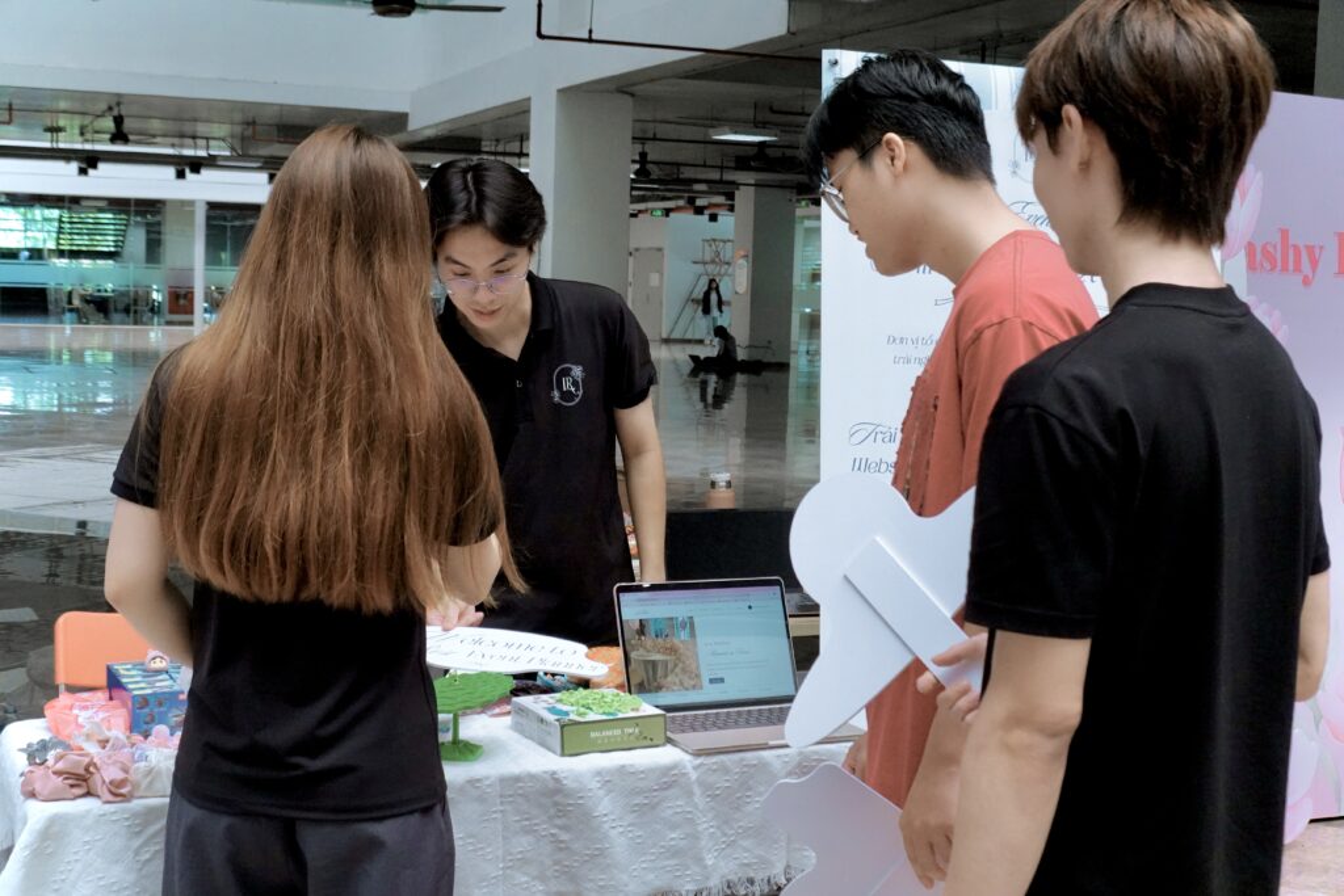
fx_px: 1867
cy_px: 448
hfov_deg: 39.6
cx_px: 672
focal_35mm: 50
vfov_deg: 27.0
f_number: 4
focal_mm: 17.6
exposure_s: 1/640
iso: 2000
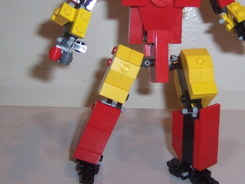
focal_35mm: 61
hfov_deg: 31.4
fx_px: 432
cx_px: 169
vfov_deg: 23.9
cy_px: 60
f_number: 2.8
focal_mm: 5.6
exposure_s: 1/60
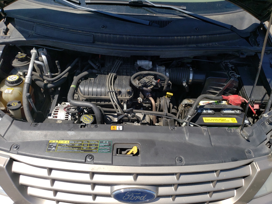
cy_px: 102
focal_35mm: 26
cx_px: 136
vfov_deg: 53.1
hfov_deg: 67.3
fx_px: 204
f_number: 1.5
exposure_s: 1/2500
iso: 50
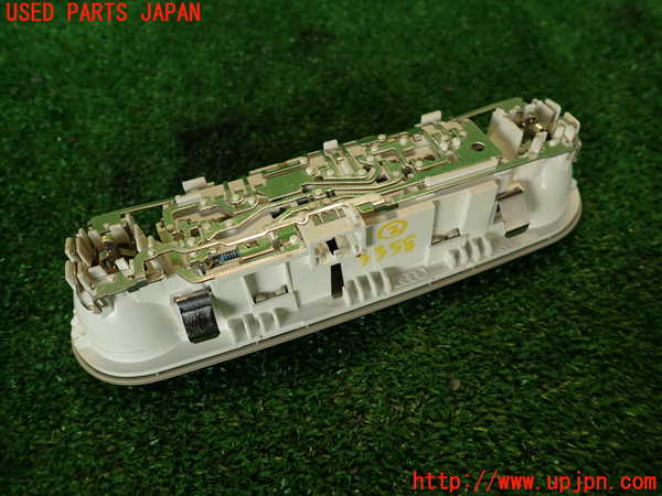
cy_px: 248
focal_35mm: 25
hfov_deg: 69.4
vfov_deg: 54.9
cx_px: 331
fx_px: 478
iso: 100
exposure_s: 1/80
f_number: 2
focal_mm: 4.5
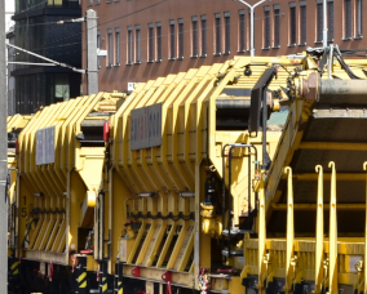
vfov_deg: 5.2
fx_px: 3230
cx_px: 623
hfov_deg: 6.4
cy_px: 168
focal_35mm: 297
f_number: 11
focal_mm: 50
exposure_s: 1/125
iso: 125
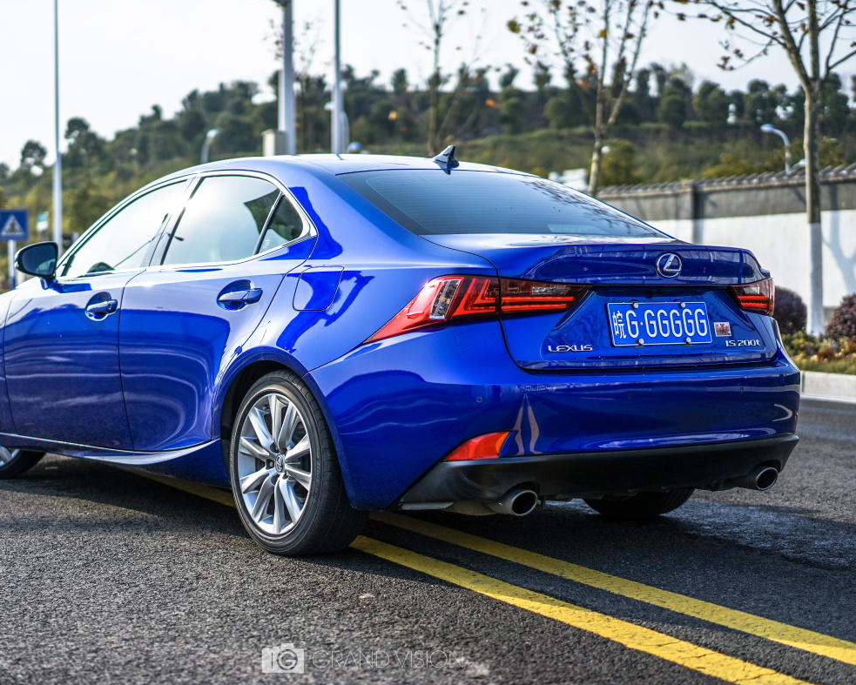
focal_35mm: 63
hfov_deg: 30.0
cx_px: 363
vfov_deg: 24.2
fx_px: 1597
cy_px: 346
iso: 100
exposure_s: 1/3200
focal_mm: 55
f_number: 2
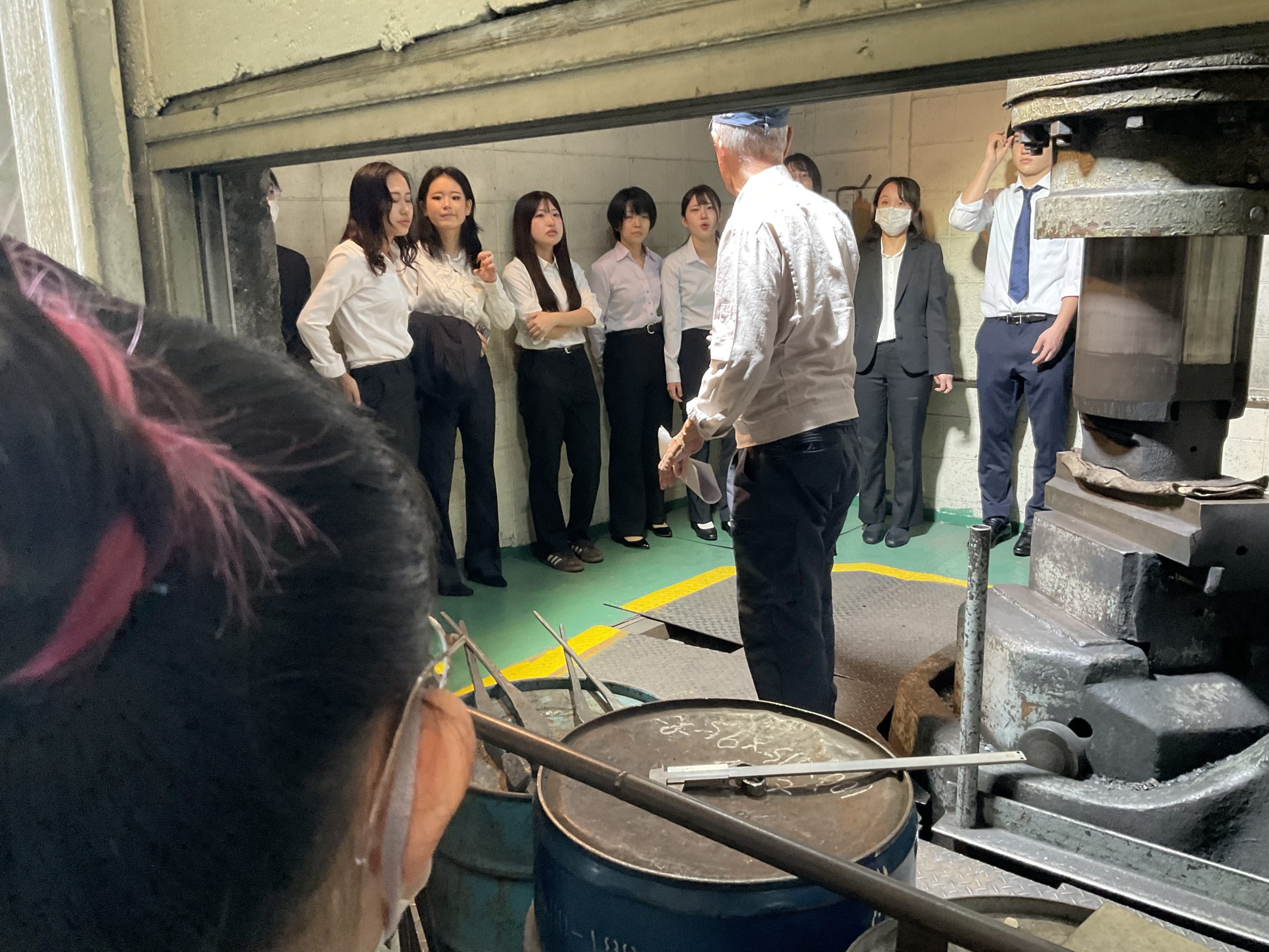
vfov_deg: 48.2
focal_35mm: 29
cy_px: 476
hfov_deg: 61.7
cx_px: 634
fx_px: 1063
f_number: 1.8
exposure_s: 1/60
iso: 200
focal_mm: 3
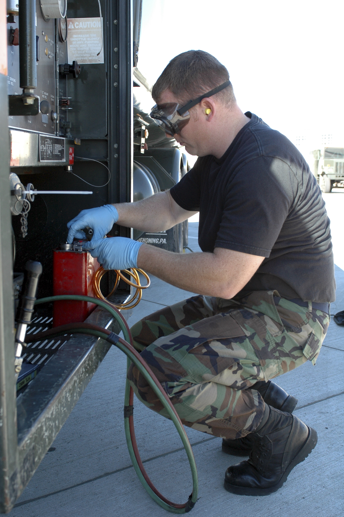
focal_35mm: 42
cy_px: 258
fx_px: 603
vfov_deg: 46.4
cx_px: 172
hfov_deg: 31.8
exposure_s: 1/200
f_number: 5.6
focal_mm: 28
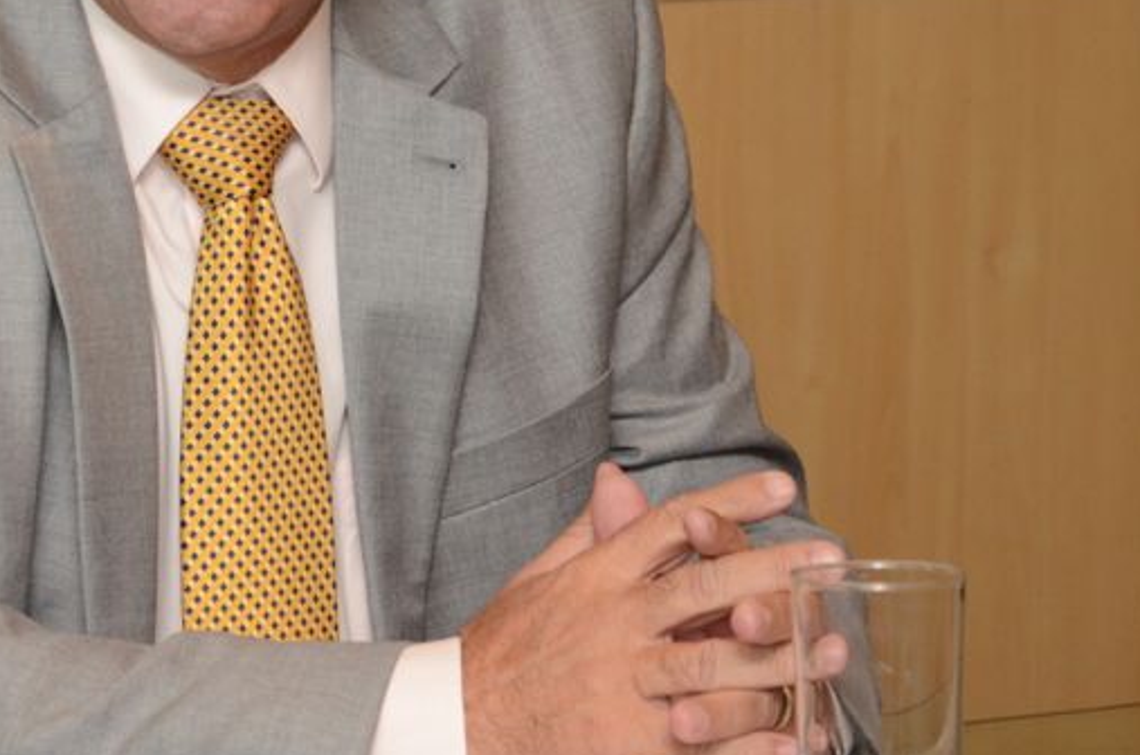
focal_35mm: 318
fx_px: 10051
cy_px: 92
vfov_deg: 4.3
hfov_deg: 6.5
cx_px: 306
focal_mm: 105
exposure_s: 1/125
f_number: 5.6
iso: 1600
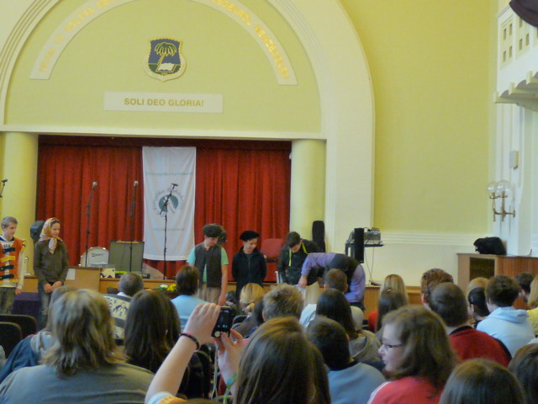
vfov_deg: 24.8
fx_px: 917
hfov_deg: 32.7
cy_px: 202
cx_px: 269
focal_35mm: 59
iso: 400
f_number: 3
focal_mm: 6
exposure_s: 1/20
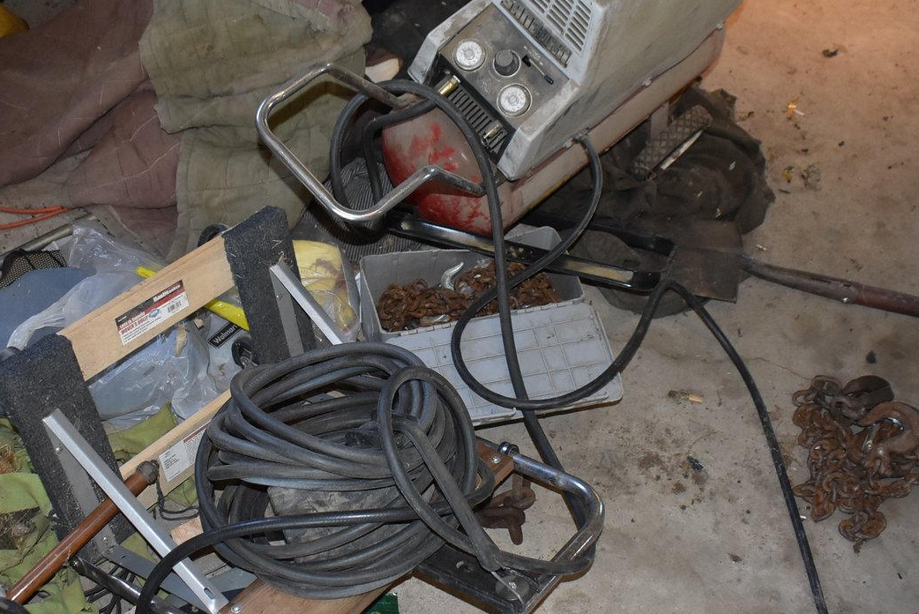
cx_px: 392
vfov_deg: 30.5
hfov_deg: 44.4
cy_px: 277
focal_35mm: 44
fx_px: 1124
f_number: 3.5
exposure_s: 1/125
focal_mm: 18
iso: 1100
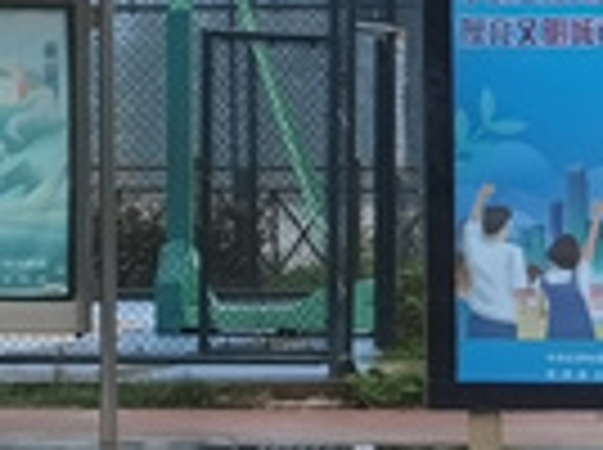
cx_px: -1395
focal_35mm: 418
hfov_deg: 4.5
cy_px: -297
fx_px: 7268
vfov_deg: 3.5
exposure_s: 1/2364
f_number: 1.9
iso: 50
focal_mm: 6.71
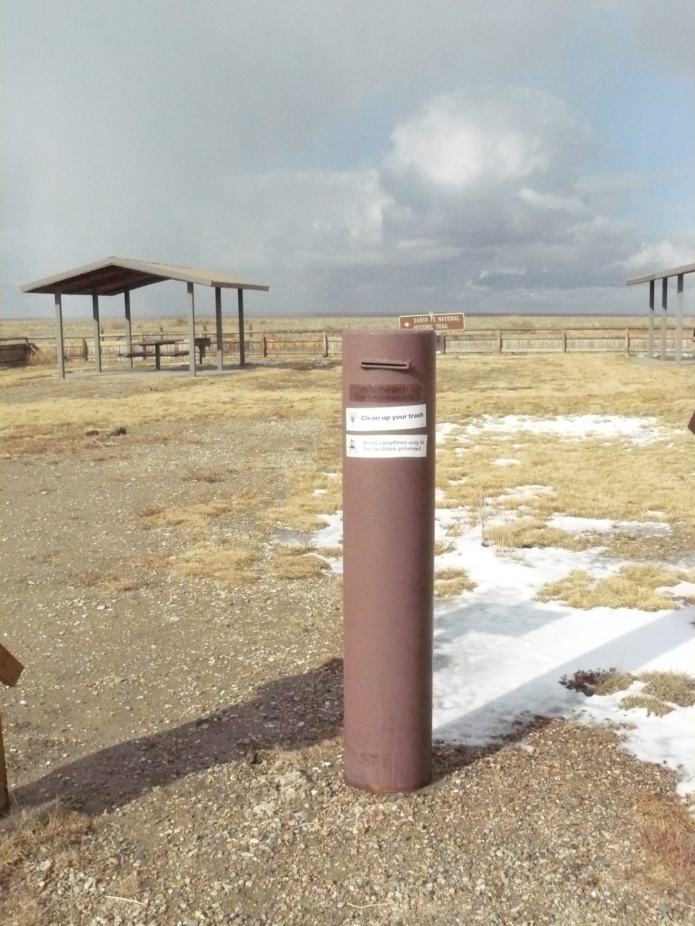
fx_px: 964
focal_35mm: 36
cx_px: 348
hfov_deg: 39.7
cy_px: 463
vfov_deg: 51.4
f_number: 8
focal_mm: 6
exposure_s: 1/2000
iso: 800
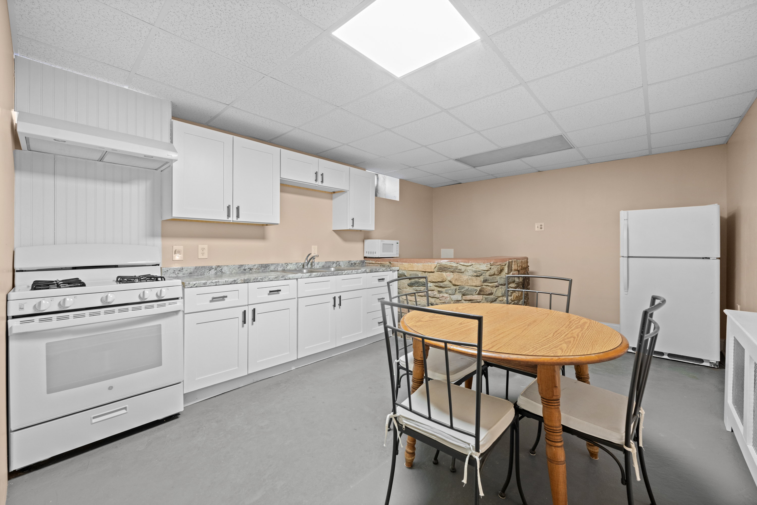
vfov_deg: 81.2
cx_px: 378
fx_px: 294
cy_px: 252
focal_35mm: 14
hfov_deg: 104.3
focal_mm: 14
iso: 500
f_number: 6.3
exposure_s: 1/4
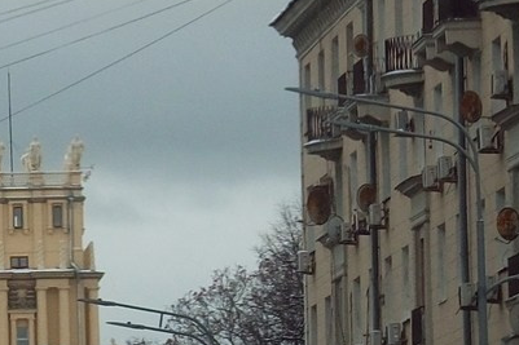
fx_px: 5519
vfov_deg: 3.5
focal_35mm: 383
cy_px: 848
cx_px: -489
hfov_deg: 5.3
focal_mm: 50
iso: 640
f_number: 5.6
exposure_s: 1/320
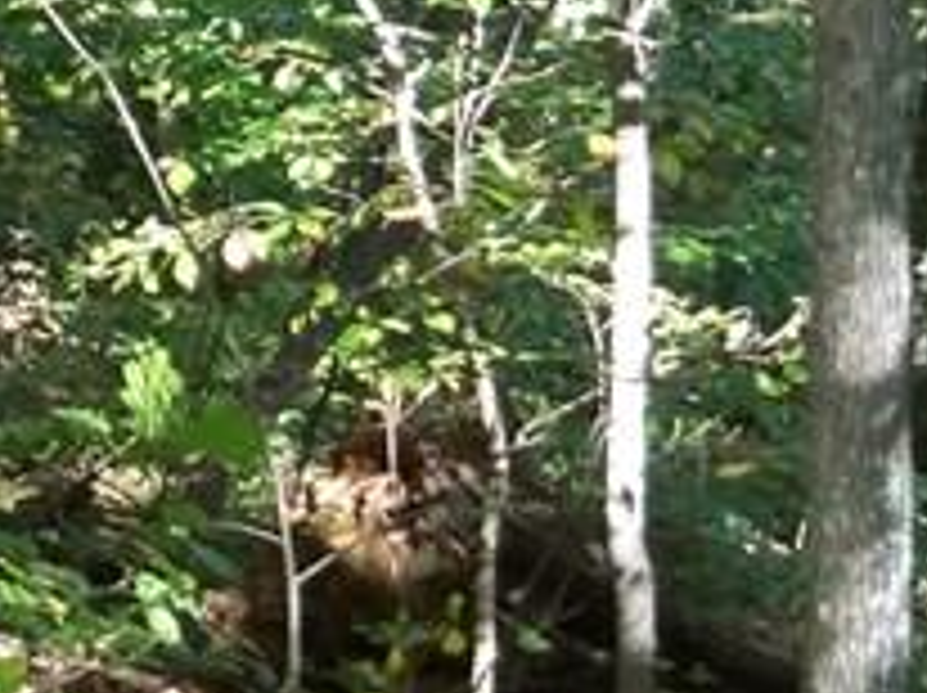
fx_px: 4654
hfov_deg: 11.0
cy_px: 45
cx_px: -441
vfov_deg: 8.5
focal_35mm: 174
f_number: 3.5
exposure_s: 1/40
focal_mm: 6.2
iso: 160
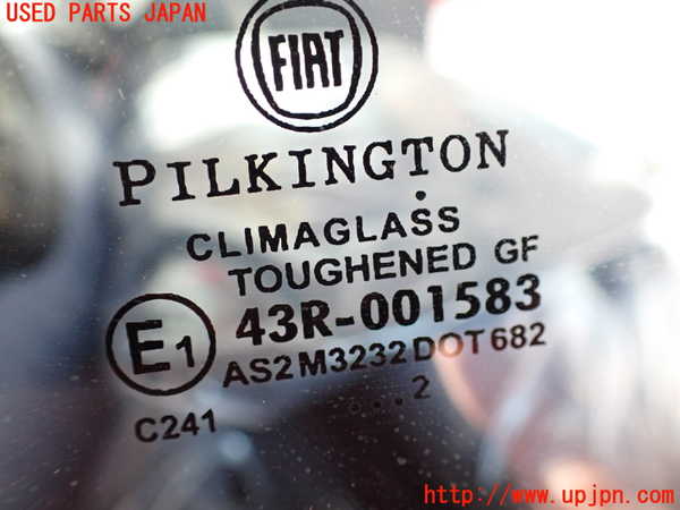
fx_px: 589
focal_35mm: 30
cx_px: 340
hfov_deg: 60.0
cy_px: 255
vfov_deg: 46.8
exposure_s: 1/125
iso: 400
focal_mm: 5.4
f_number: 2.3
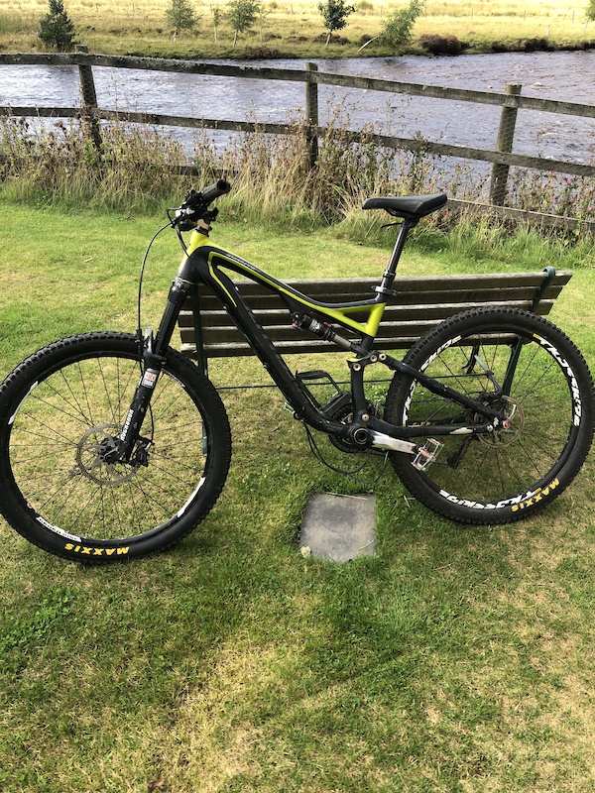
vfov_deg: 63.4
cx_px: 298
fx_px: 642
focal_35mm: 28
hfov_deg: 49.7
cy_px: 396
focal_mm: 4
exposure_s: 1/267
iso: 20
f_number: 1.8
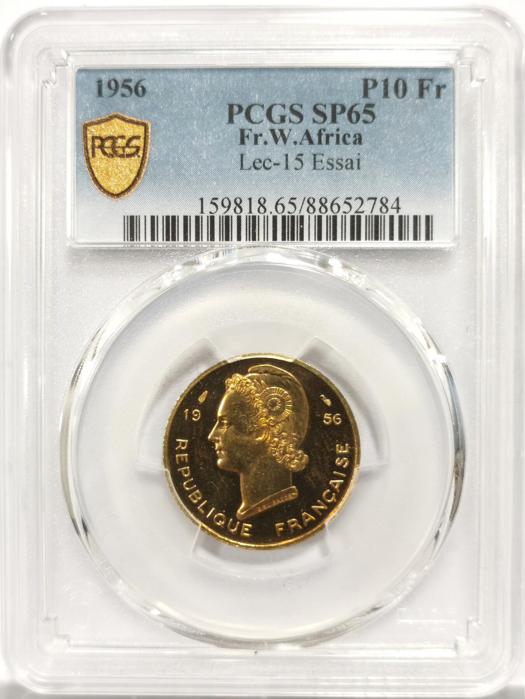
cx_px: 262
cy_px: 350
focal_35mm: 54
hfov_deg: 27.0
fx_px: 1092
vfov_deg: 35.5
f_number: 16
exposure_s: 1/100
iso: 160
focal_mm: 5.56
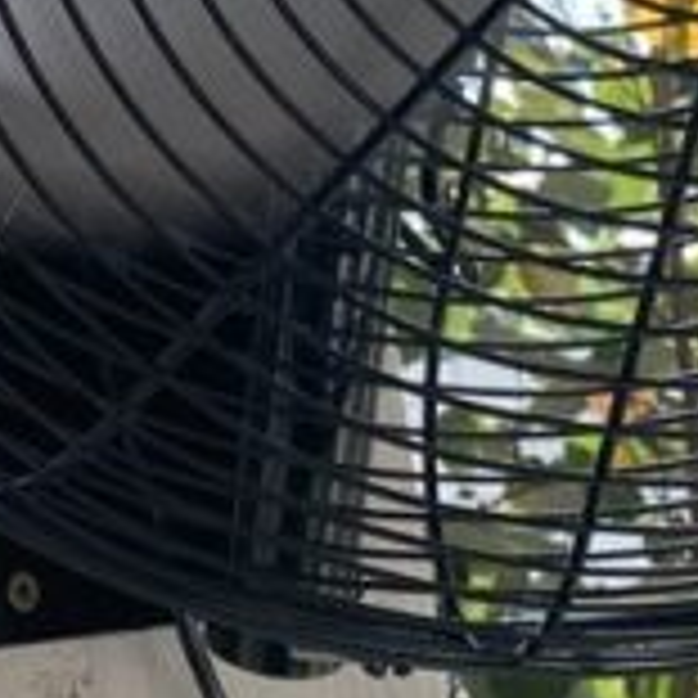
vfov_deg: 11.3
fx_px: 3376
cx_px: 99
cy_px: -369
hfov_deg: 11.7
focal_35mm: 148
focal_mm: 4.25
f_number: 1.8
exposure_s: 1/565
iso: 32
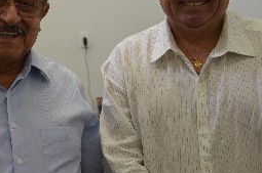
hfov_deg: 25.3
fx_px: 581
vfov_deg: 16.9
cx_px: 89
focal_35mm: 80
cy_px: 44
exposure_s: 1/60
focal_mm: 34
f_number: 4.2
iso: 450
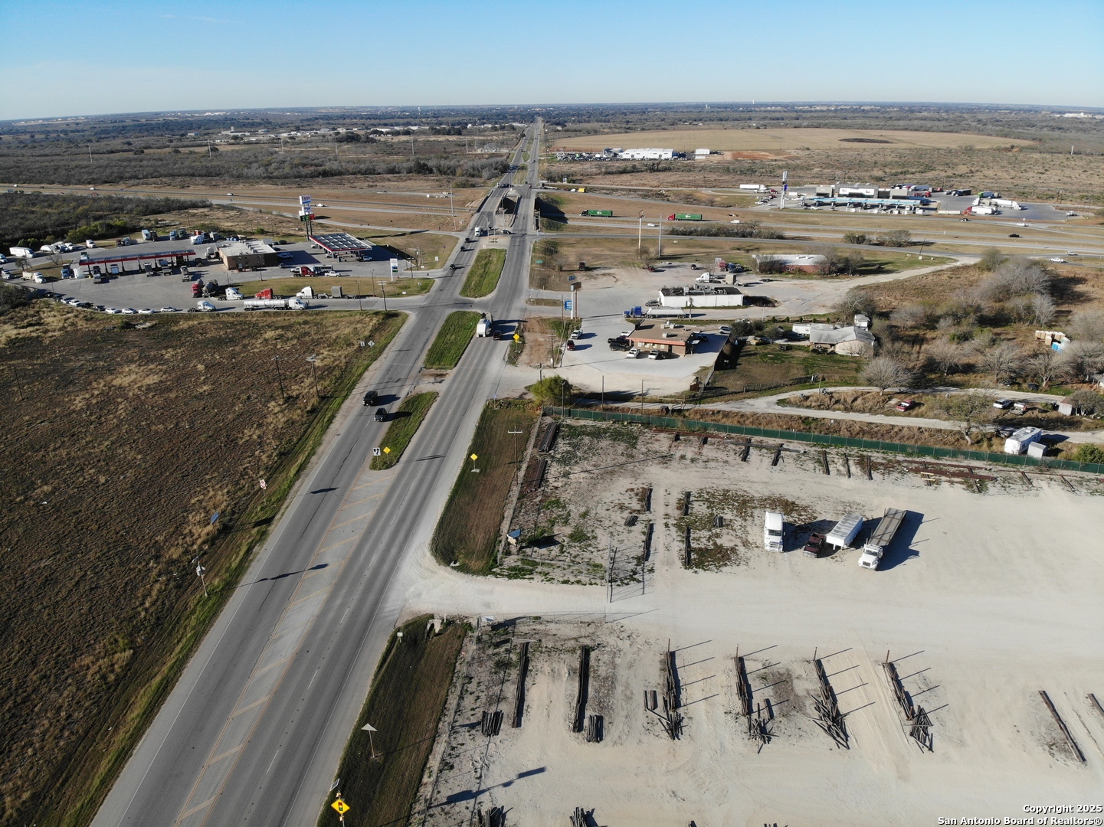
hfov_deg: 71.6
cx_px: 552
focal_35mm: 24
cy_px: 414
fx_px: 765
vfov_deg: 56.8
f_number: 2.8
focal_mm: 4.5
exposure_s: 1/944
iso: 100
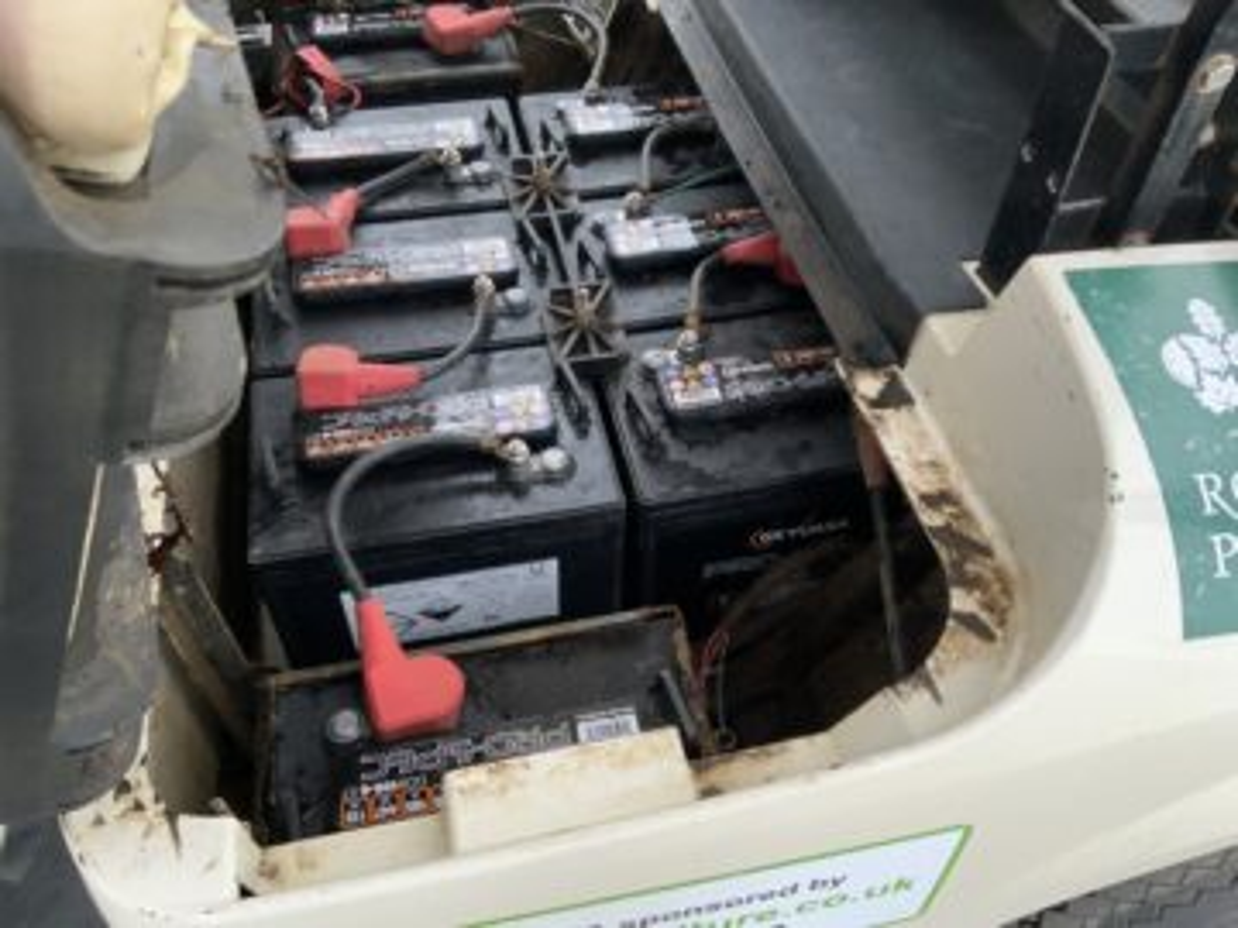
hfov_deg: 61.7
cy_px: 464
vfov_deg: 48.2
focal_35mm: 29
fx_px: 1037
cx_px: 619
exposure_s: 1/60
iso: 125
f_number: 1.8
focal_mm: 3
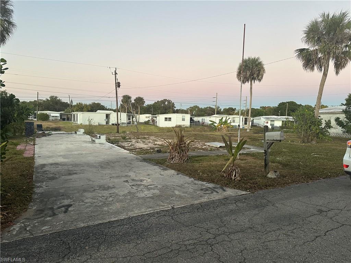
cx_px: 176
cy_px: 132
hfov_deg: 71.6
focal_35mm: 24
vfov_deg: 56.8
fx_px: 243
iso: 200
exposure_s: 1/121
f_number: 1.78
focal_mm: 6.86
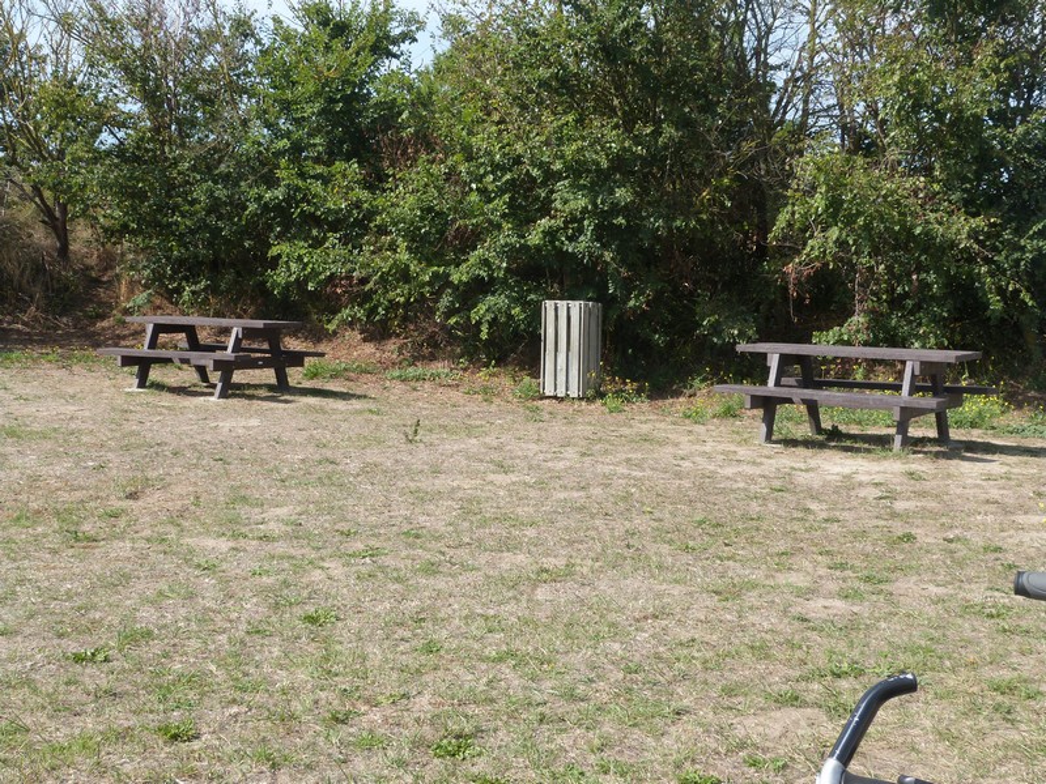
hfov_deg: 36.8
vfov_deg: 28.0
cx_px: 523
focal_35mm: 52
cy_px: 392
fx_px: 1571
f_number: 5.6
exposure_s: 1/250
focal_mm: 9.2
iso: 100
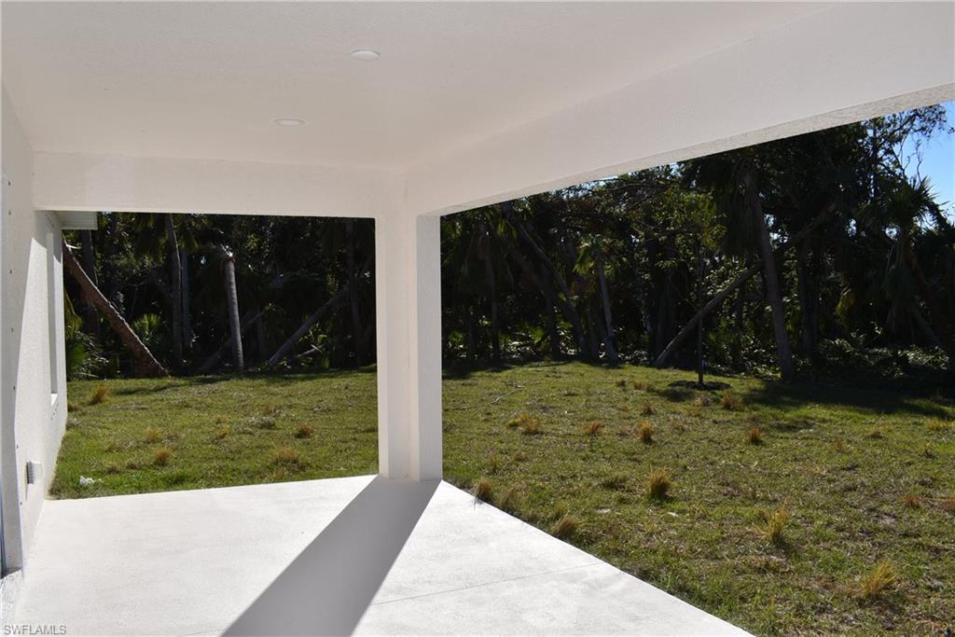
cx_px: 478
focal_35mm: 27
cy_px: 318
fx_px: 716
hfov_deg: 67.4
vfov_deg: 47.9
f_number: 13
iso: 100
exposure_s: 1/200
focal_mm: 18
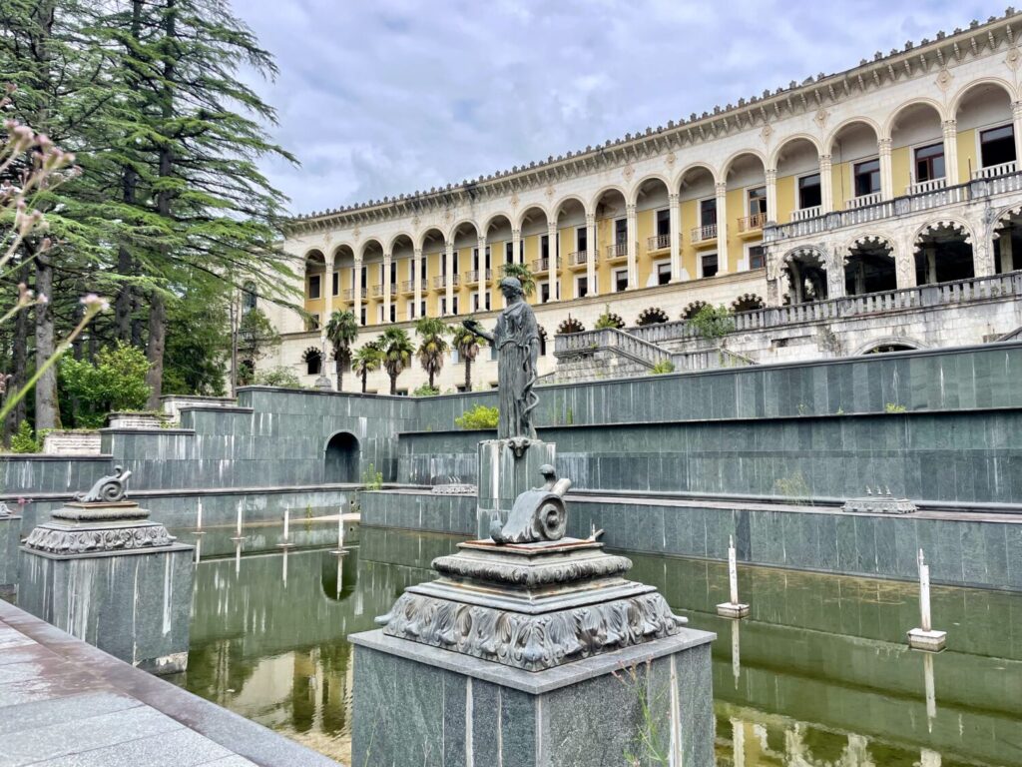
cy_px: 384
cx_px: 511
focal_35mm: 26
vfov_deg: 53.1
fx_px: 768
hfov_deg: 67.3
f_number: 1.6
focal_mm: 4.2
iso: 32
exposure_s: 1/2398
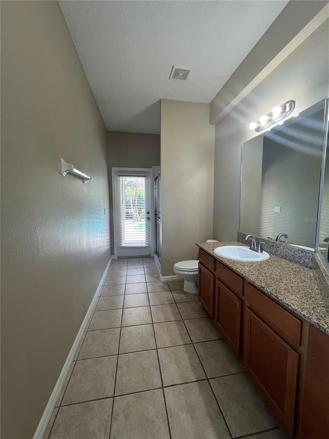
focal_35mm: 13
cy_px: 220
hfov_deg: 89.9
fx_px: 165
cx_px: 164
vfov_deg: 106.2
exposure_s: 1/120
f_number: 1.8
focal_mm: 1.57
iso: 160
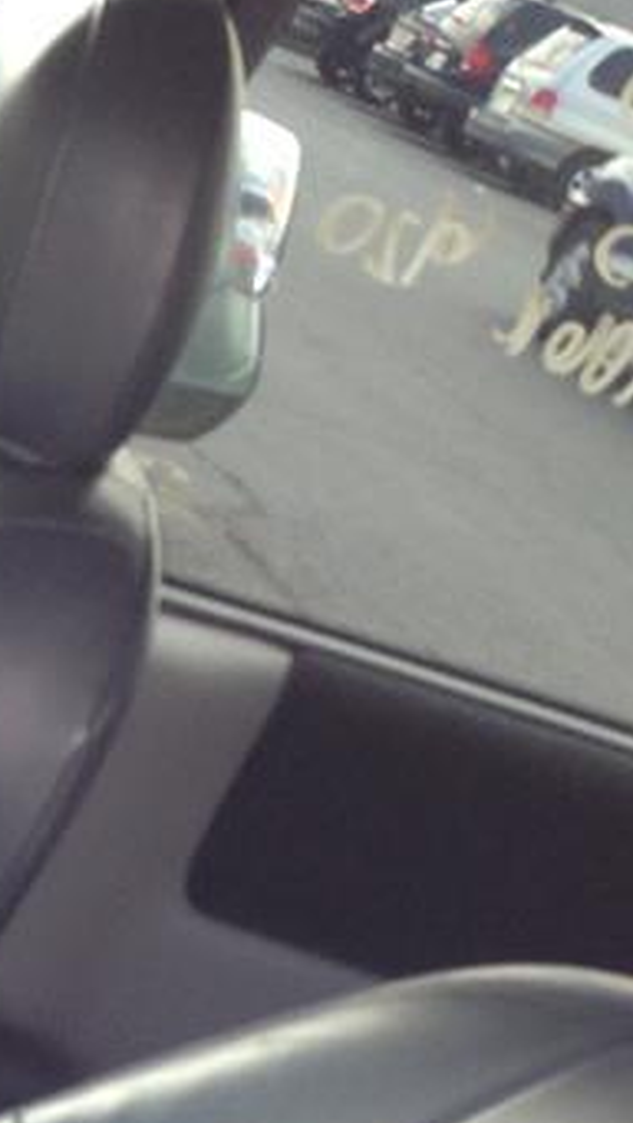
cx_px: -999
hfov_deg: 9.6
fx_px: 3220
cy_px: 1172
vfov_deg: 19.1
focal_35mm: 108
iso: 50
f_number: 2.4
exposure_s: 1/60
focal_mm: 4.13
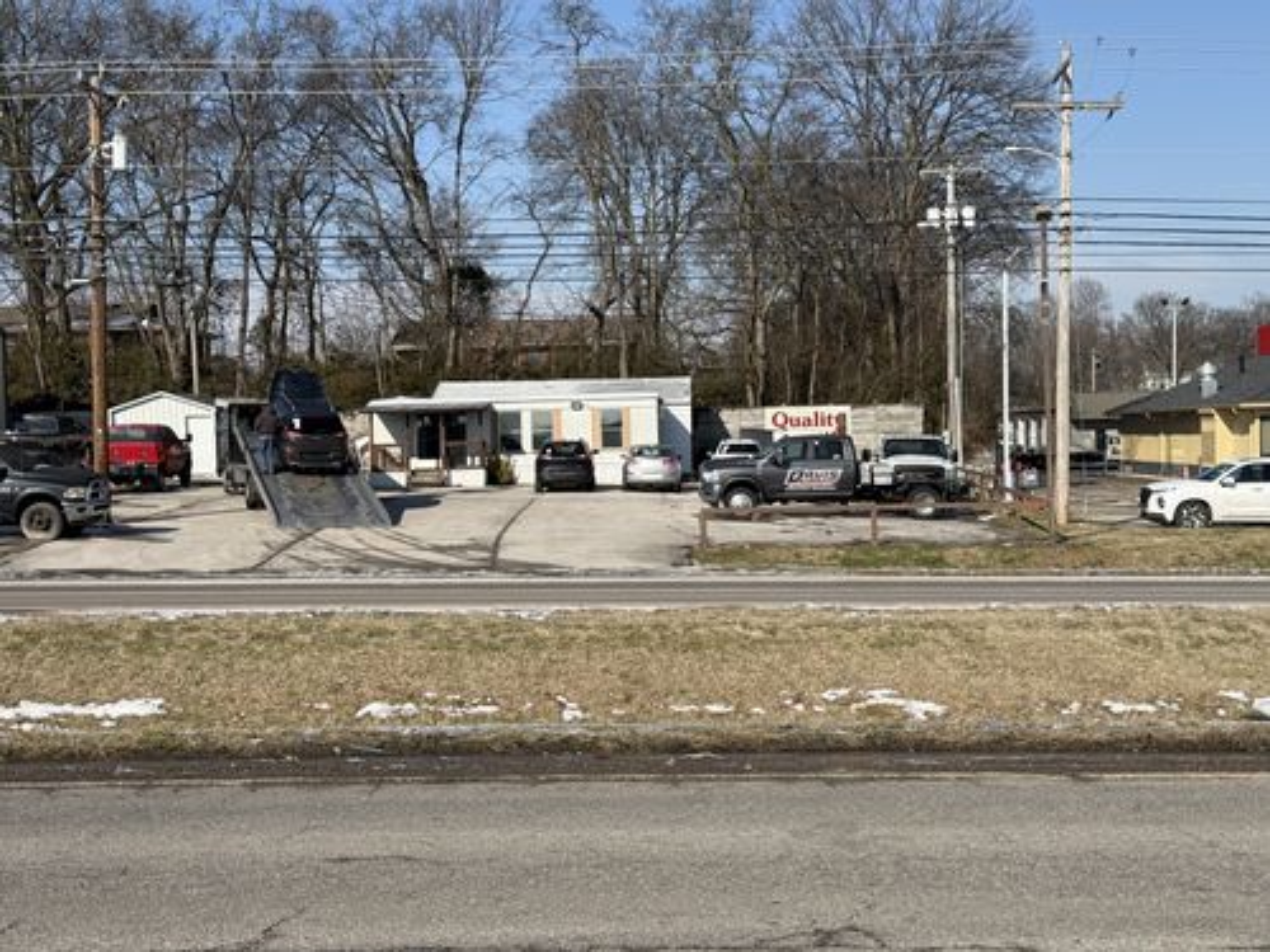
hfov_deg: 39.7
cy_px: 476
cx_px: 635
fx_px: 1761
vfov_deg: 30.3
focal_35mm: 48
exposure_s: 1/6024
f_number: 1.78
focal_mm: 6.76
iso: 64
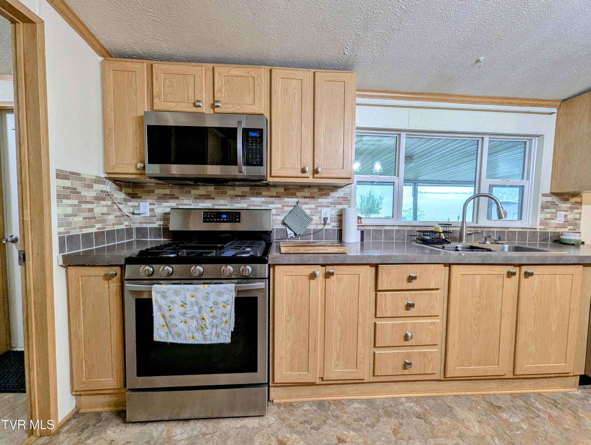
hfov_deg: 106.1
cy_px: 222
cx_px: 296
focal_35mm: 13
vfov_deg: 90.0
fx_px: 222
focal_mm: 1.95
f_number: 2.2
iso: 93
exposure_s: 1/24
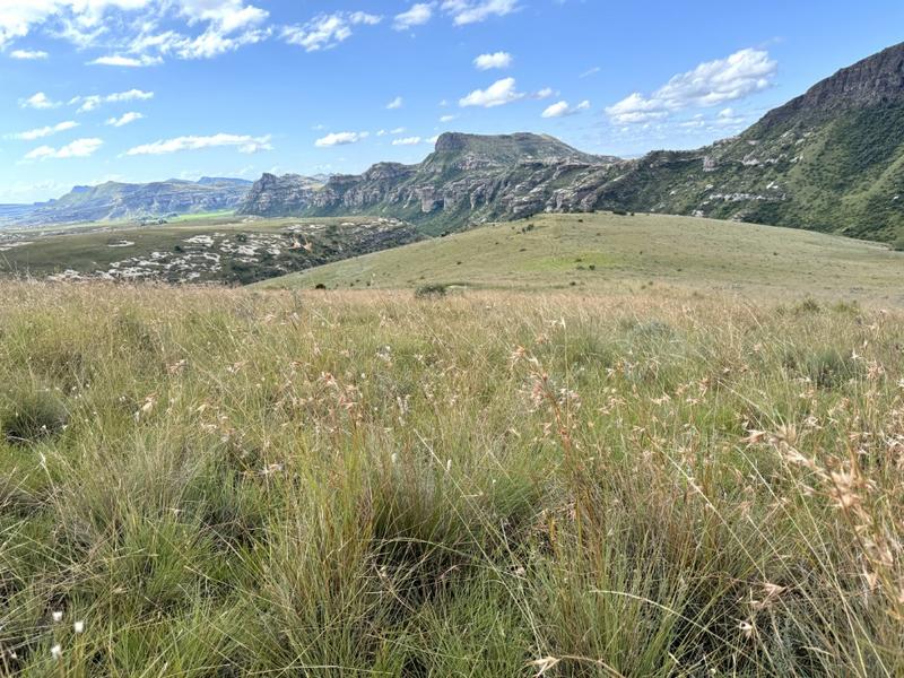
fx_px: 627
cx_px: 452
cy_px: 339
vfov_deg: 56.8
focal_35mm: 24
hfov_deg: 71.6
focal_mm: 6.76
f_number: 1.78
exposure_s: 1/1653
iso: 100
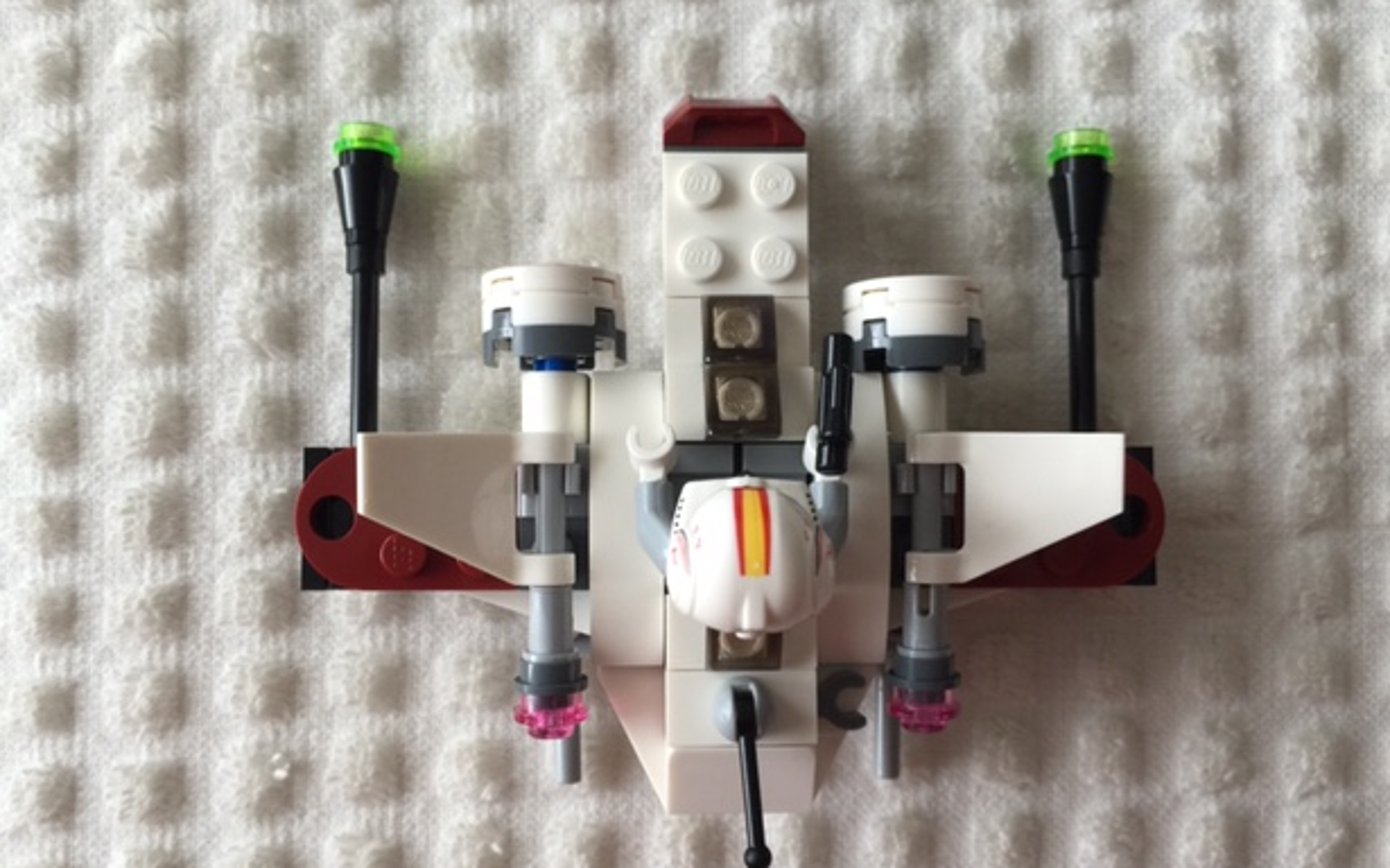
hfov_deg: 59.7
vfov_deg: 39.4
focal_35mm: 32
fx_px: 1212
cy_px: 477
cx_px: 719
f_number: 2.2
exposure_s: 1/30
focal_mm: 4.15
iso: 40
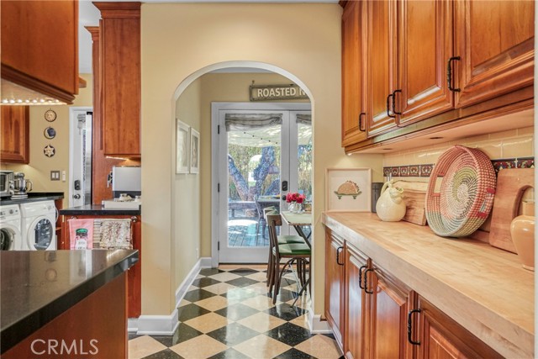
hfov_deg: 77.3
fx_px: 336
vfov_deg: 56.2
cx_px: 269
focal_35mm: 22
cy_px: 180
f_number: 4
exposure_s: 1/40
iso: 1600
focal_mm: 15
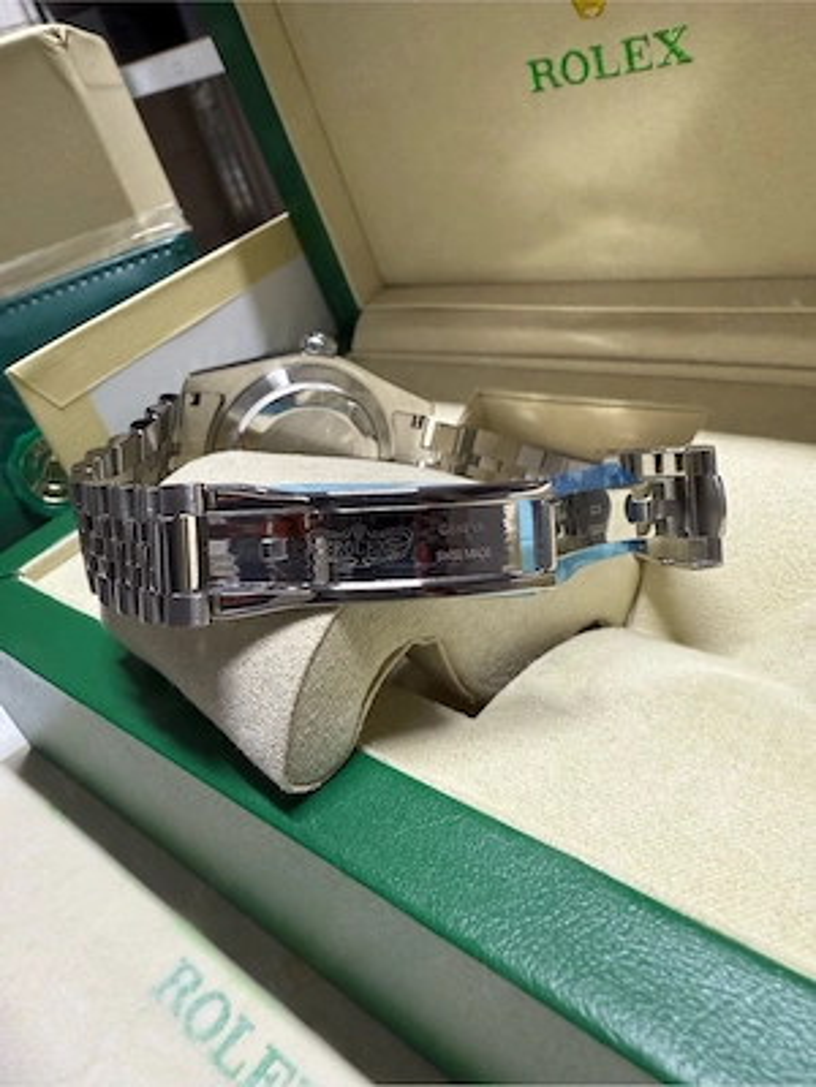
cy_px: 544
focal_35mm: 24
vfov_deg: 71.6
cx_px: 408
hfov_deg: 56.8
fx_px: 754
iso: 250
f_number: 2.2
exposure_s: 1/96
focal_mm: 2.22
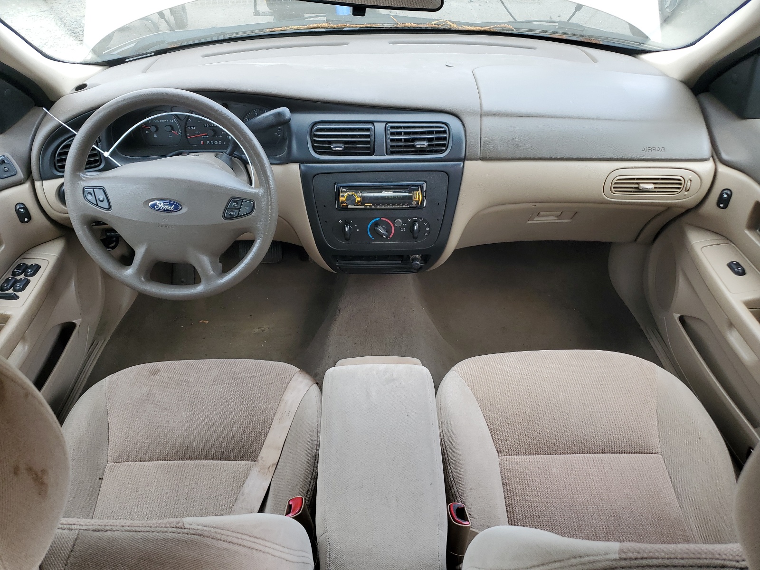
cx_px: 380
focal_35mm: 26
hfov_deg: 67.3
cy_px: 285
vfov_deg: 53.1
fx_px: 571
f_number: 1.5
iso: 50
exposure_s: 1/185
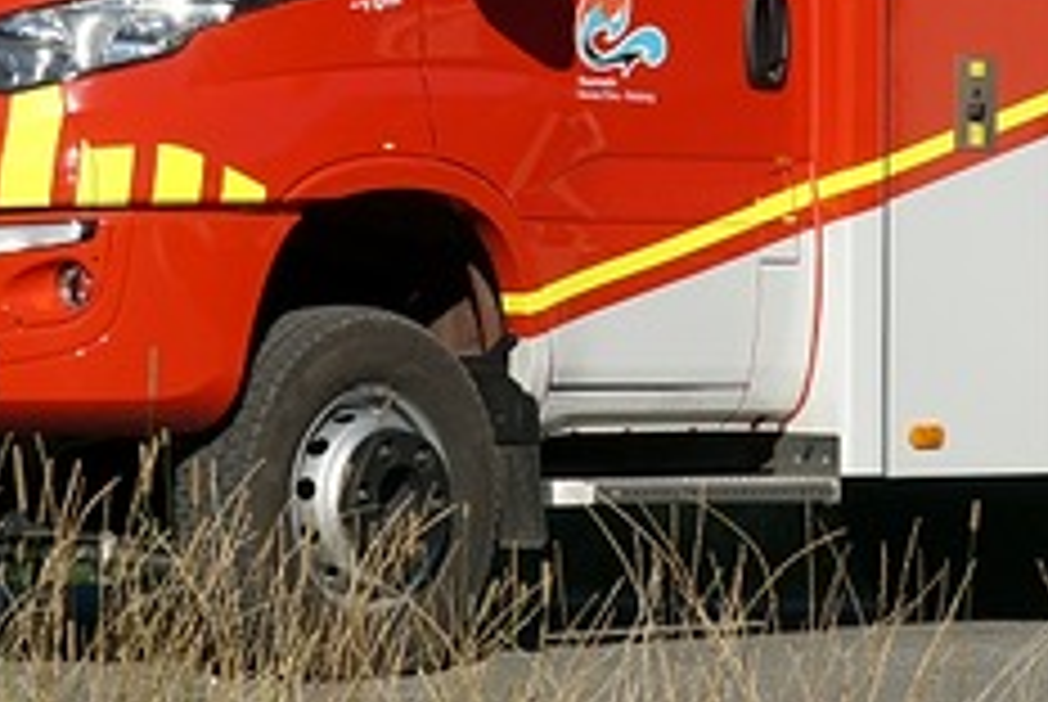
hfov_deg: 7.1
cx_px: 769
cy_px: -110
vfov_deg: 4.8
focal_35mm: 288
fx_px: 8394
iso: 200
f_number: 10
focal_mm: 70
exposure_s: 1/500
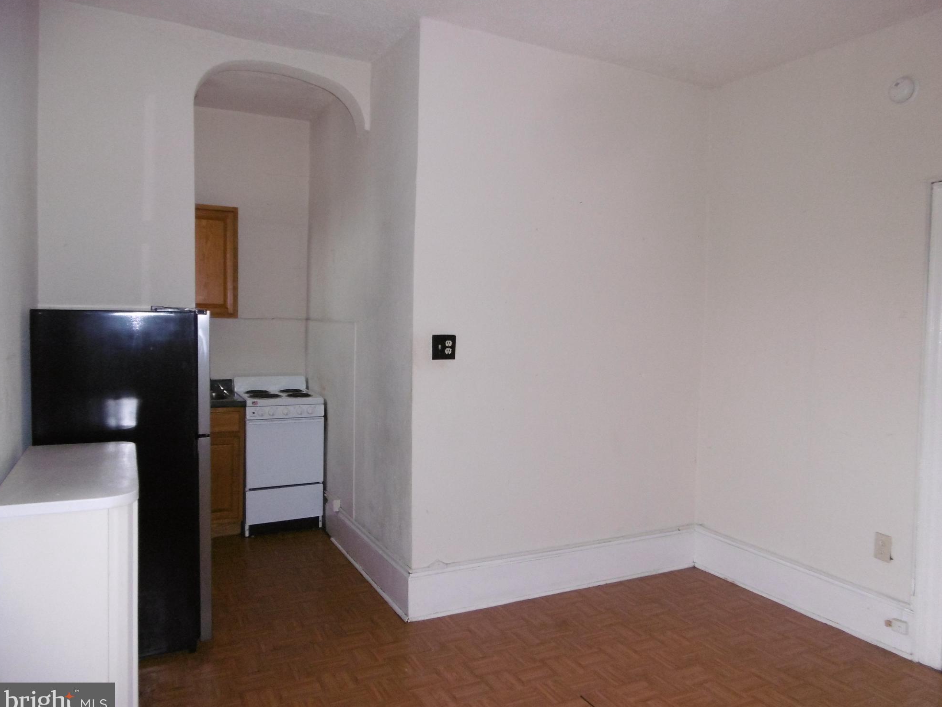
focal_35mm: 25
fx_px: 680
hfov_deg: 69.4
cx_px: 486
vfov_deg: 54.9
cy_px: 354
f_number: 3.1
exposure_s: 1/60
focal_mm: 4.3
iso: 250
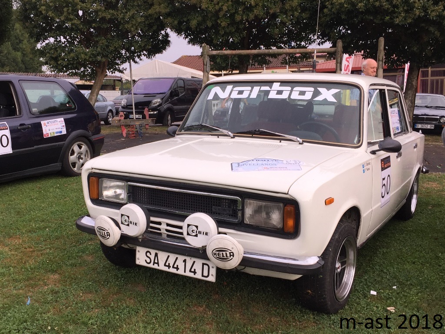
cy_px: 167
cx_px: 222
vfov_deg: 48.2
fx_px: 373
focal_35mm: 29
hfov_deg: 61.7
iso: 32
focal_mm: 4.15
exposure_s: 1/706
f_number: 2.2
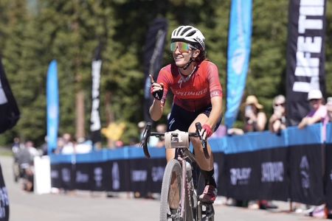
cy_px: 110
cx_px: 166
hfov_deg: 11.4
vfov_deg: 7.6
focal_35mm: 180
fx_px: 1660
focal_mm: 180
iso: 160
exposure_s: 1/800
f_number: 4.5
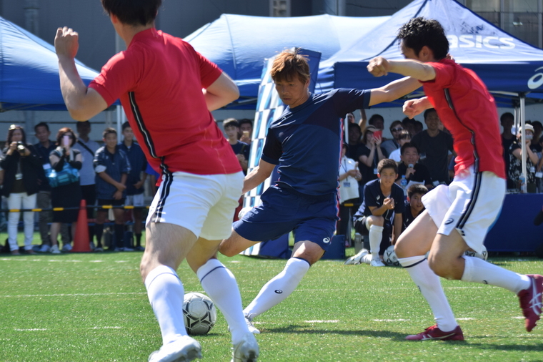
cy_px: 181
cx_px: 272
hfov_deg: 13.4
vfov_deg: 9.0
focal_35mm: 153
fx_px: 2307
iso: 400
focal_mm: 102
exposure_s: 1/1250
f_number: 5
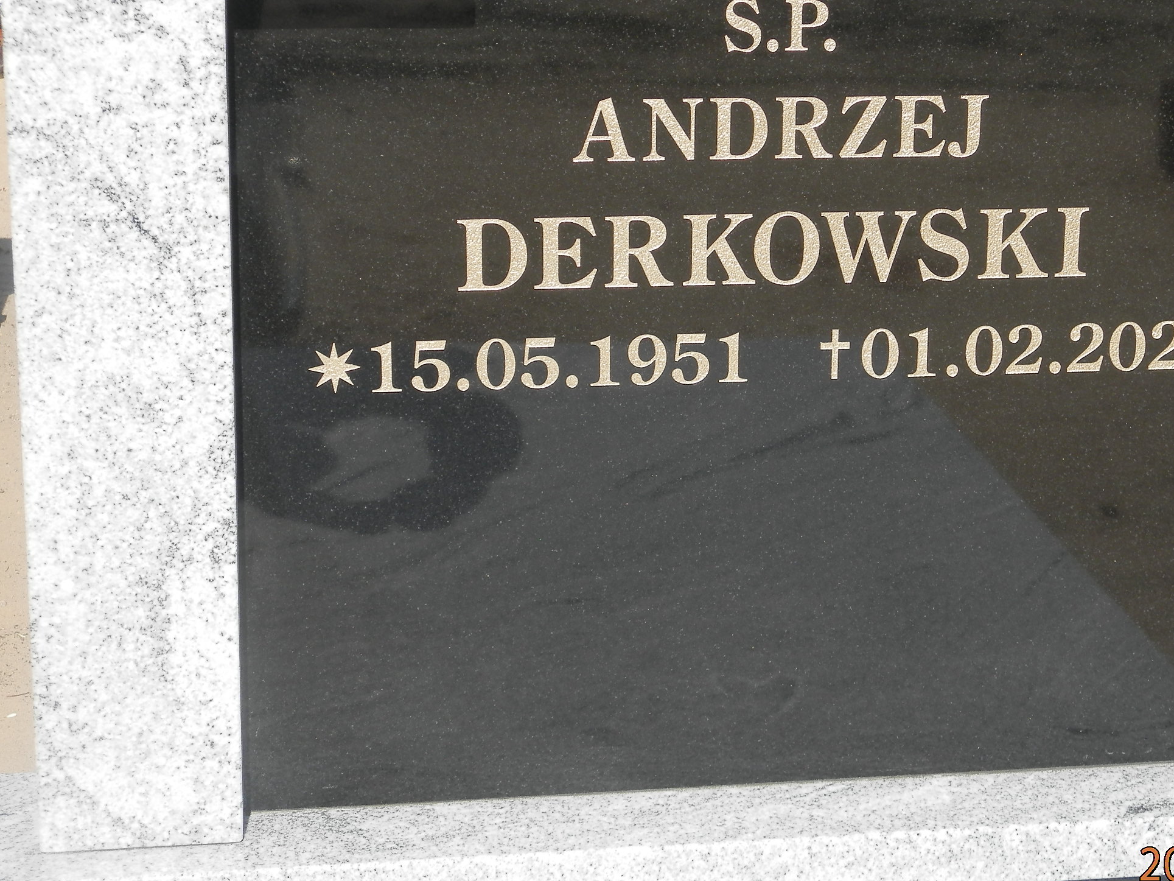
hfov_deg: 26.6
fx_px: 2476
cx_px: 696
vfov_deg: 20.2
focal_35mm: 73
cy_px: 404
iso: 80
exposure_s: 1/800
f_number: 3.8
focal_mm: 9.9
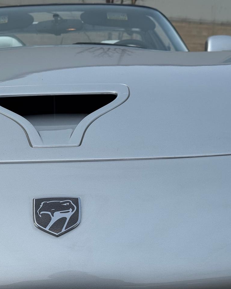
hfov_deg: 23.9
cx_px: 52
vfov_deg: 30.0
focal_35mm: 63
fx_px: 538
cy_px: 145
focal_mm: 6.76
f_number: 1.78
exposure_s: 1/3610
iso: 64
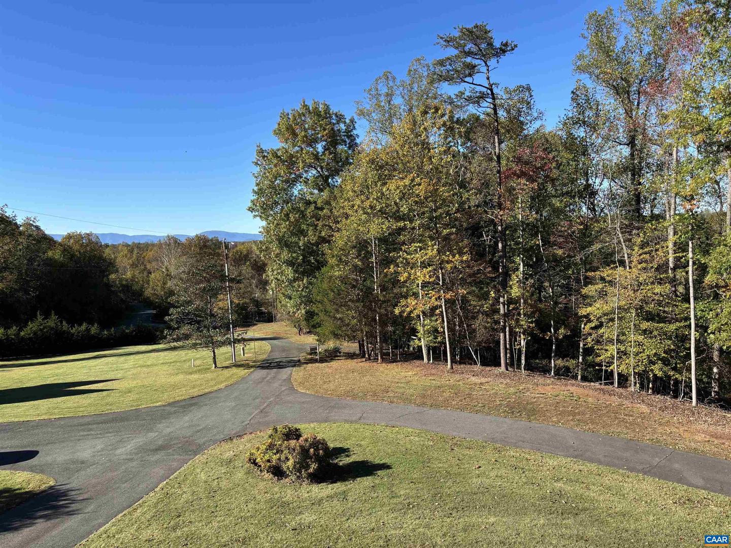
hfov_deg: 67.3
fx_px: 549
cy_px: 274
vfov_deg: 53.1
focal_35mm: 26
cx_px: 366
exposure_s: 1/1751
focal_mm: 5.96
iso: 50
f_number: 1.6
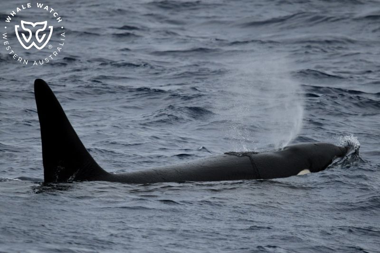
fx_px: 6332
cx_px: 190
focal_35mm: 600
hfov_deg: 3.4
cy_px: 126
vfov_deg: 2.3
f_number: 6.3
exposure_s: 1/8000
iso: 1800
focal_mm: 600
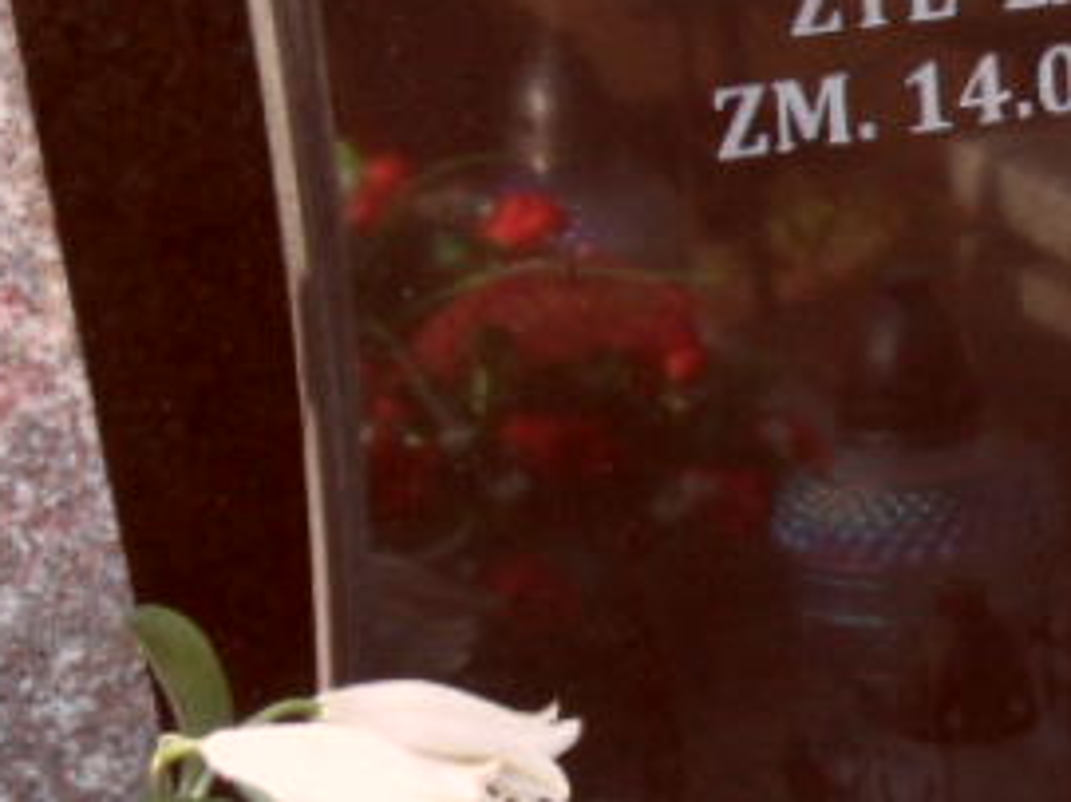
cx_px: 1909
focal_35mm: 121
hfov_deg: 14.4
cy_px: 300
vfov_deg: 12.2
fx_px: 3742
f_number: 3.4
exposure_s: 1/90
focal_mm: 5.3
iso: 80
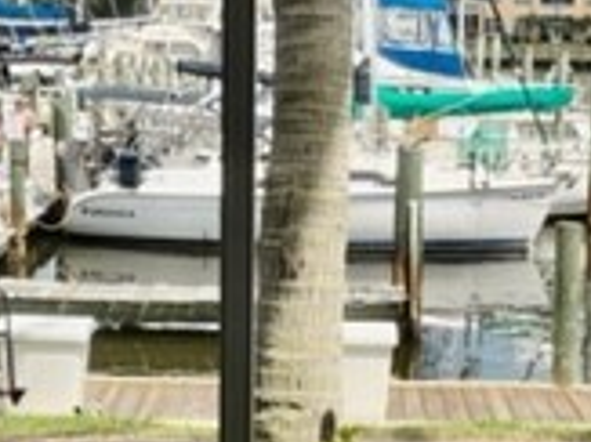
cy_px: 304
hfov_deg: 19.2
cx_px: 424
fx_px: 1740
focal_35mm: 102
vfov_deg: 14.5
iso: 50
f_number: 1.6
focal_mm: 5.1
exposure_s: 1/2062
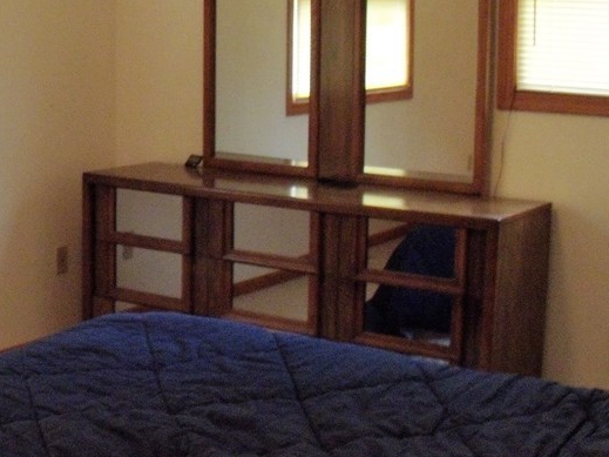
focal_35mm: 71
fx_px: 1249
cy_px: 240
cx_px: 54
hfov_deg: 26.4
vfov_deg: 20.7
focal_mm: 6.4
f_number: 3.6
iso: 400
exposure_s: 1/13
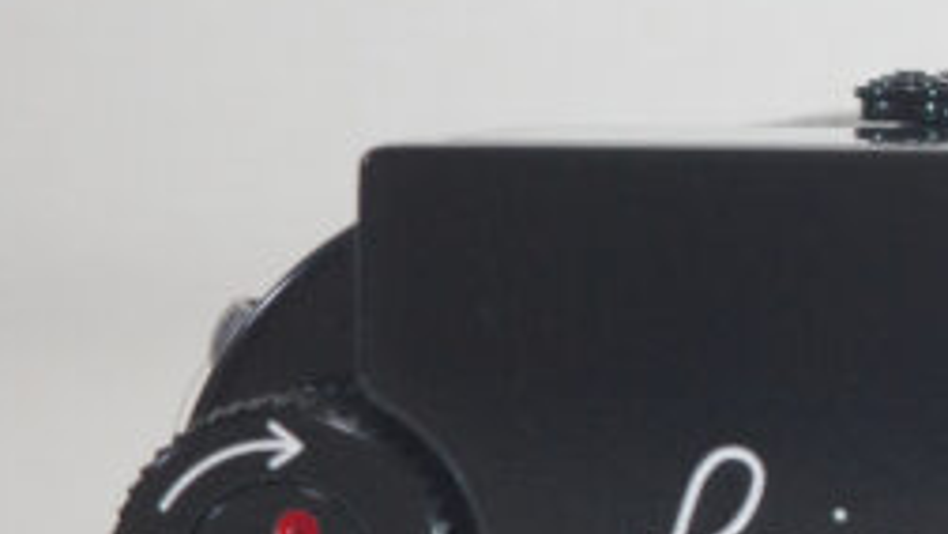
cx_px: 1851
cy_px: 179
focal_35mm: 170
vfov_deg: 7.1
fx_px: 4275
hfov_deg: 11.5
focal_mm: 26
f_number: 8
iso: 1250
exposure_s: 1/25
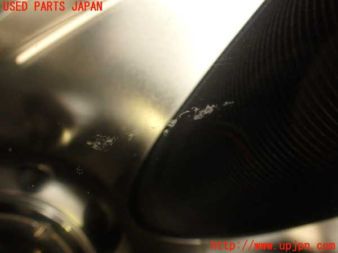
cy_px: 126
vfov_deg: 44.2
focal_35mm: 32
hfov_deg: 56.8
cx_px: 169
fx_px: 312
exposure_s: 1/80
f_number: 3.2
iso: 100
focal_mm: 5.79
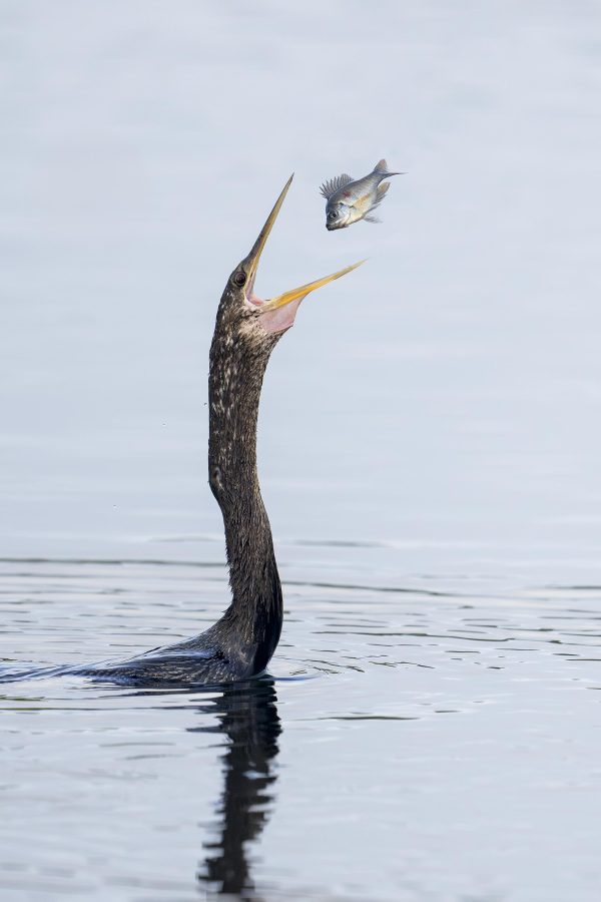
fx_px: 15024
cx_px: 300
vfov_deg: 3.4
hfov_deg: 2.3
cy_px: 451
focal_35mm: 600
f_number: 4
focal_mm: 600
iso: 3200
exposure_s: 1/2000
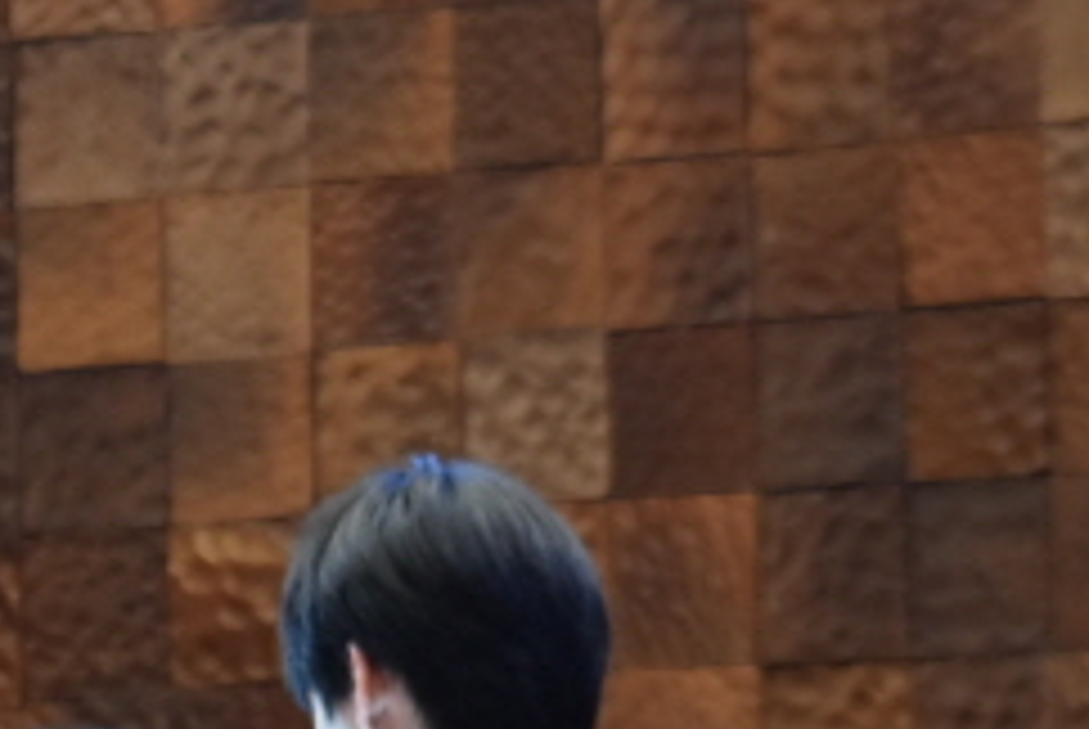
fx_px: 13144
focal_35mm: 434
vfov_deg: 3.2
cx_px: 126
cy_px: 873
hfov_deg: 4.7
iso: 800
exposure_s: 1/60
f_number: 4.5
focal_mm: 70
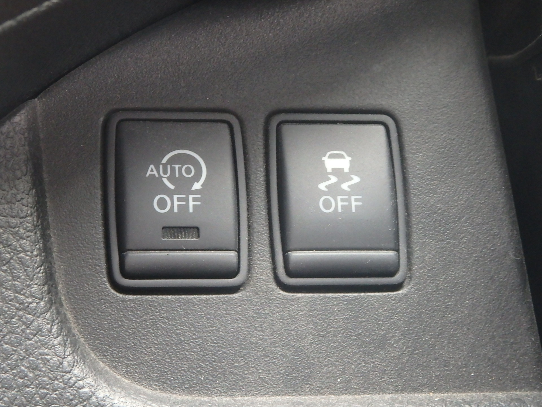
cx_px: 271
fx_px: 1660
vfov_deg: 14.0
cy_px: 204
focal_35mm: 106
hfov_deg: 18.5
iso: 800
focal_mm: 19
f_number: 5
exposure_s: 1/40
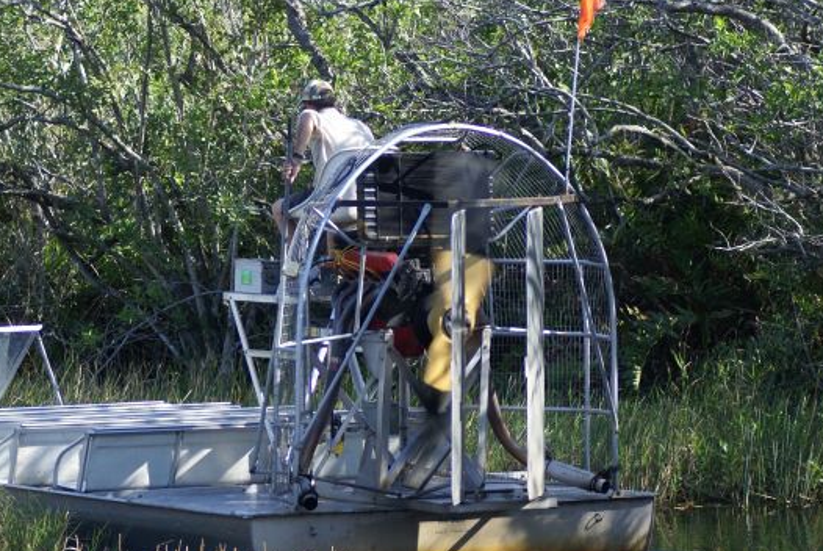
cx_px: 243
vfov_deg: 5.0
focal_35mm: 274
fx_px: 6271
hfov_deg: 7.5
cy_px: 340
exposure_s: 1/200
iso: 125
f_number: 5.6
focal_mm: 120
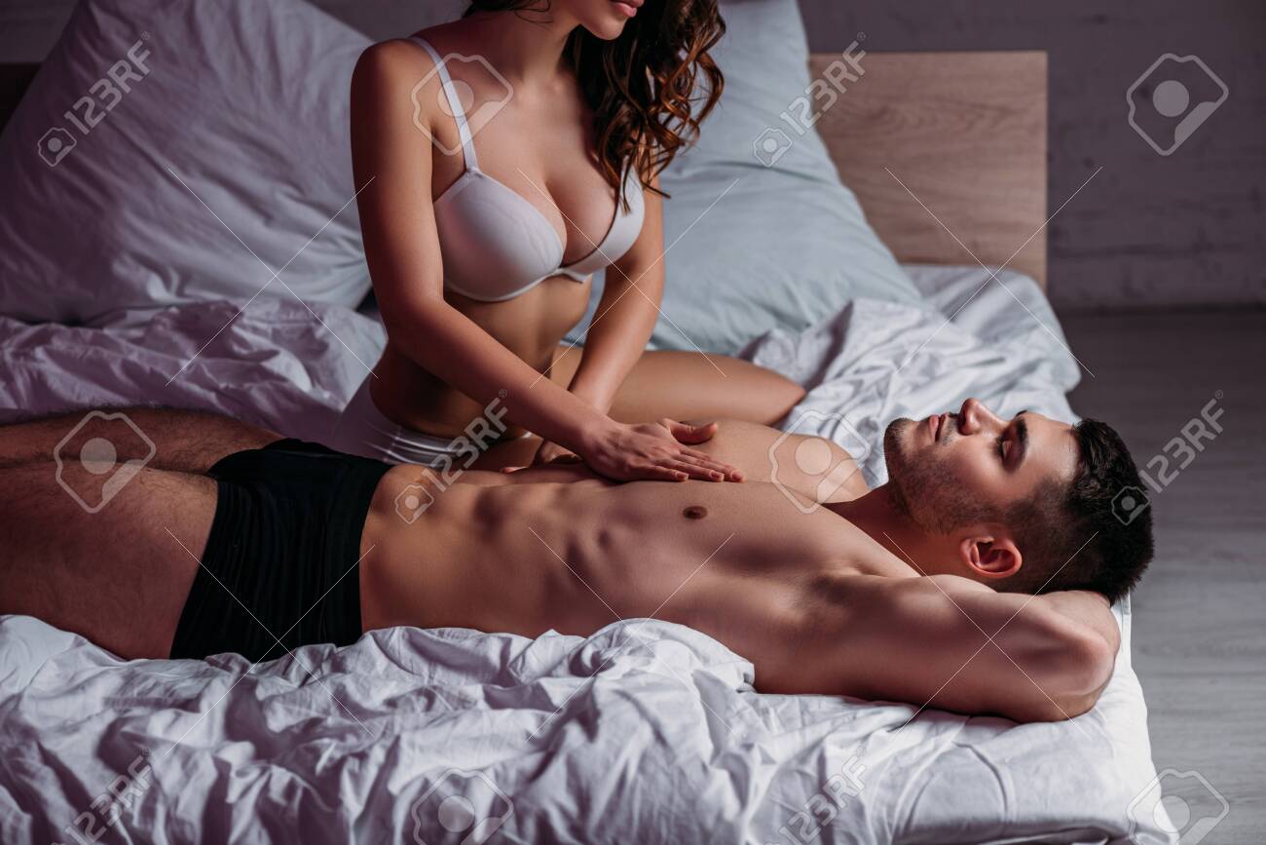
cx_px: 633
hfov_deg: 19.5
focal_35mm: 105
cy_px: 422
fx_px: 3693
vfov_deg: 13.0
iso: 64
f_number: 4.5
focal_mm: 105
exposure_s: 1/200
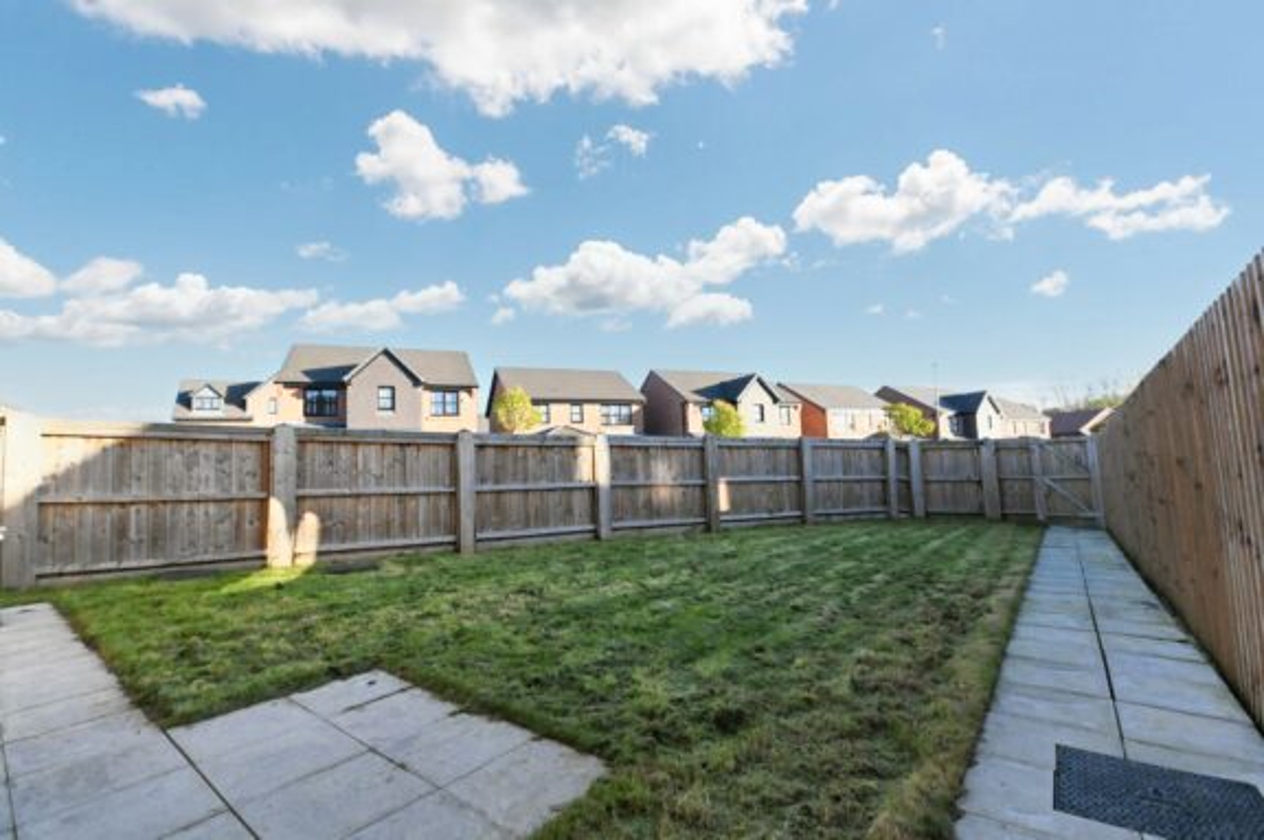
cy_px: 420
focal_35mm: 15
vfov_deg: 77.2
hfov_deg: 100.4
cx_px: 632
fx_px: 526
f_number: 10
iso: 6400
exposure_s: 1/2000
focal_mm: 15
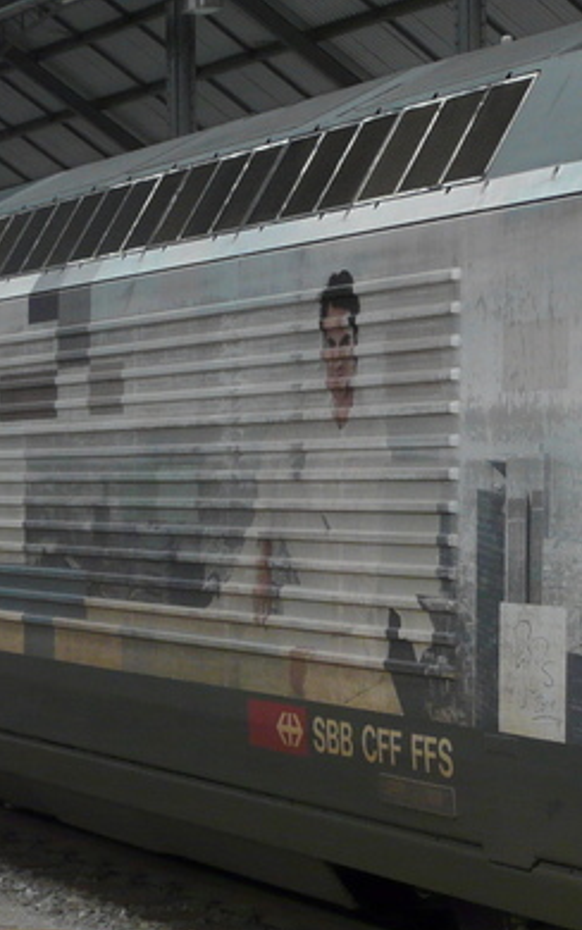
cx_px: 787
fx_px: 2688
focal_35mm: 106
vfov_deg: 19.6
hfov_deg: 12.0
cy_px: 444
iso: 100
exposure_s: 1/100
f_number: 3.2
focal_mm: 6.4
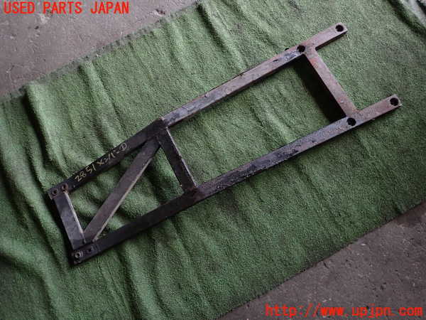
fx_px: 308
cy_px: 160
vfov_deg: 54.9
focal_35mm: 25
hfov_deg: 69.4
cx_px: 213
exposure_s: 1/80
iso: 100
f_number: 2
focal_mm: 4.5
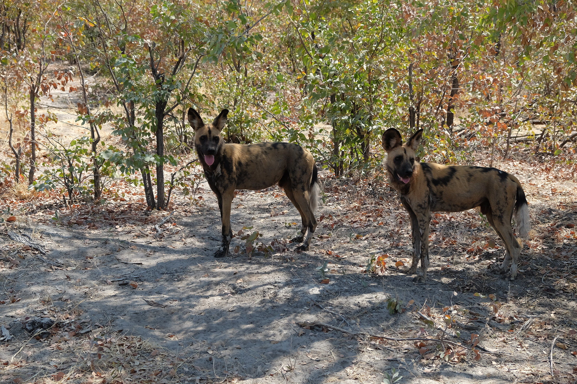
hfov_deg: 24.5
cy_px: 192
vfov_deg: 16.5
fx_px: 1330
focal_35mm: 83
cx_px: 288
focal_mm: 55
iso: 200
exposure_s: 1/340
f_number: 5.6
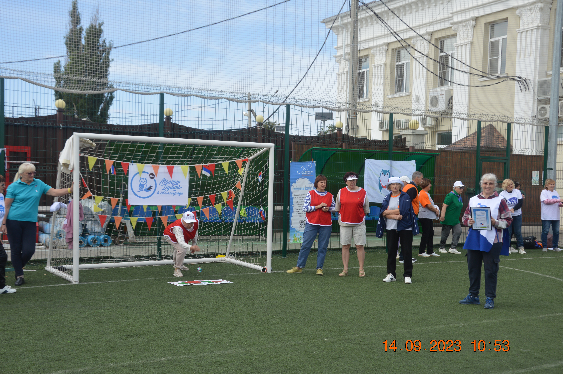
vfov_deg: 29.8
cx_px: 282
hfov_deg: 43.6
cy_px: 187
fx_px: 703
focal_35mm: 45
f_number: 7.1
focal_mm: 30
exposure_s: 1/200
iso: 100
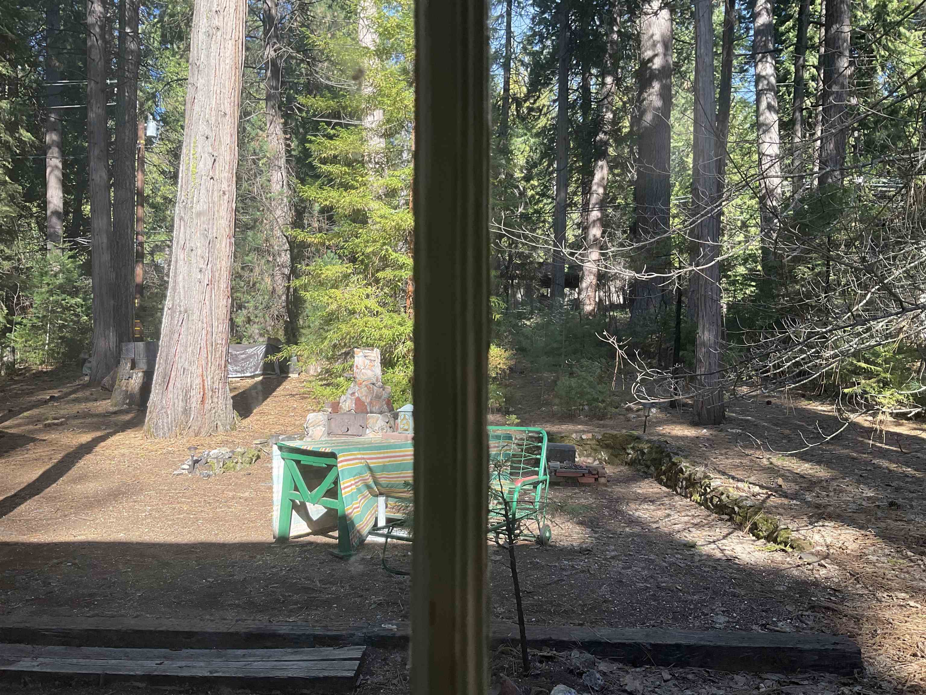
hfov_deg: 61.7
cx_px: 463
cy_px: 348
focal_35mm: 29
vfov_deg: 48.2
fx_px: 776
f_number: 1.8
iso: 16
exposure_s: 1/270
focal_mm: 3
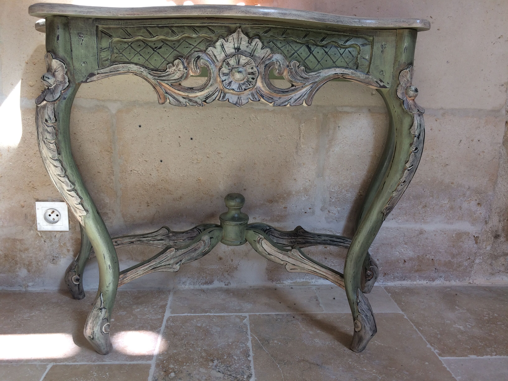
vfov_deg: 48.2
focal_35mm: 29
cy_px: 190
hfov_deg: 61.7
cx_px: 254
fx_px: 426
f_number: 2.2
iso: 32
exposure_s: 1/50
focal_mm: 4.15
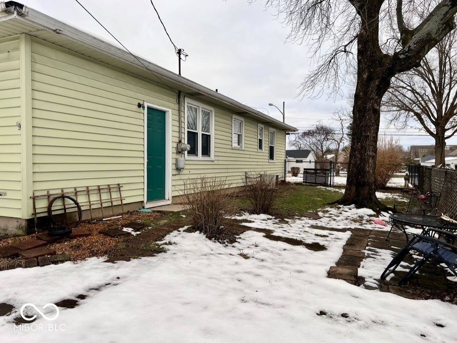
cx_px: 228
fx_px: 343
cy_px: 172
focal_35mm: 26
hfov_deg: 67.3
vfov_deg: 53.1
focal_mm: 5.7
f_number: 1.5
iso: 50
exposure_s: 1/443
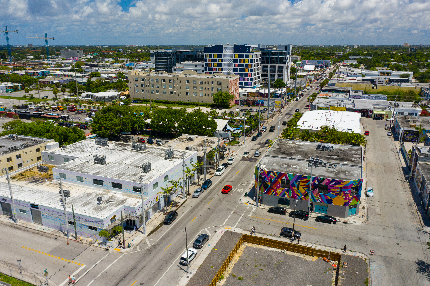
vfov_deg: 46.4
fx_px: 334
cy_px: 143
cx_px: 215
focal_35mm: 28
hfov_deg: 65.5
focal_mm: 10.3
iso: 100
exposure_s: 1/100
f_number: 4.5
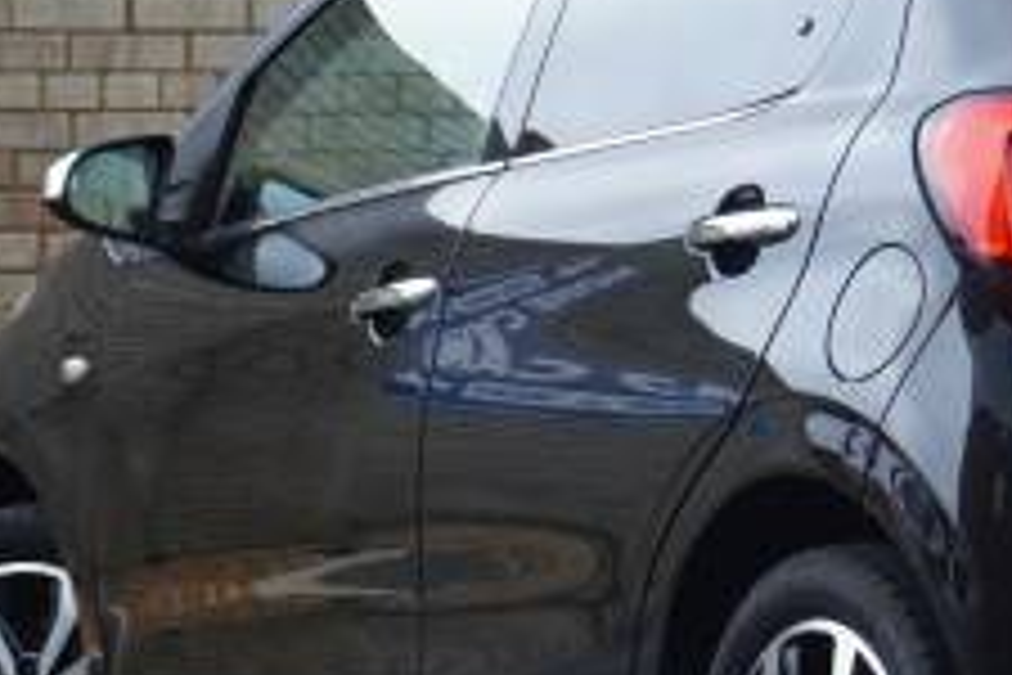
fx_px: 5031
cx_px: 972
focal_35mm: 179
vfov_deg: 7.7
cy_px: 315
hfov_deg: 11.4
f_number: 5.6
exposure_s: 1/160
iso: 1000
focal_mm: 42
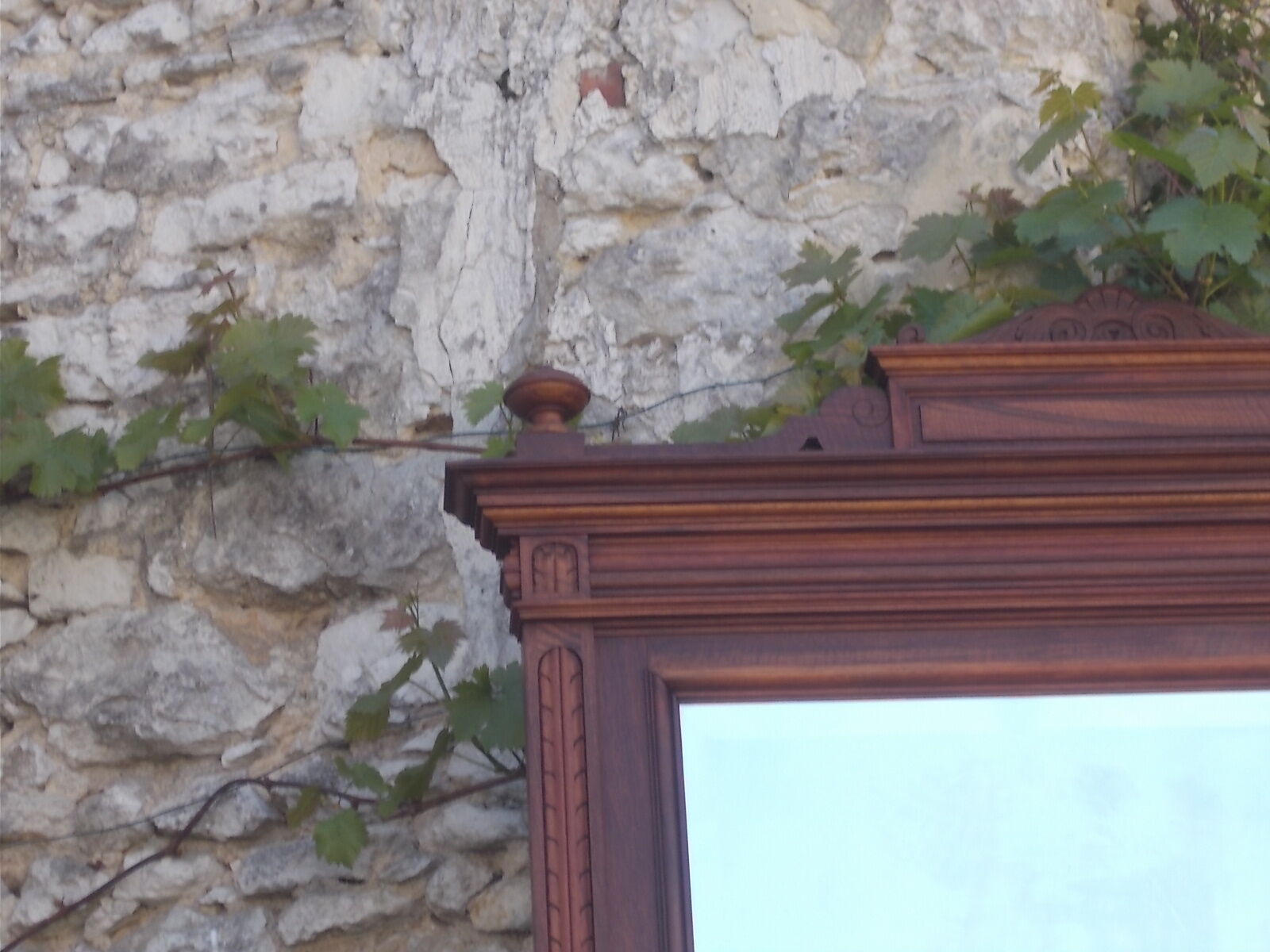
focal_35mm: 130
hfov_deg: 15.2
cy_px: 476
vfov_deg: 11.4
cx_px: 635
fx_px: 4769
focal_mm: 23
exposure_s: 1/60
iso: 100
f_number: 6.5
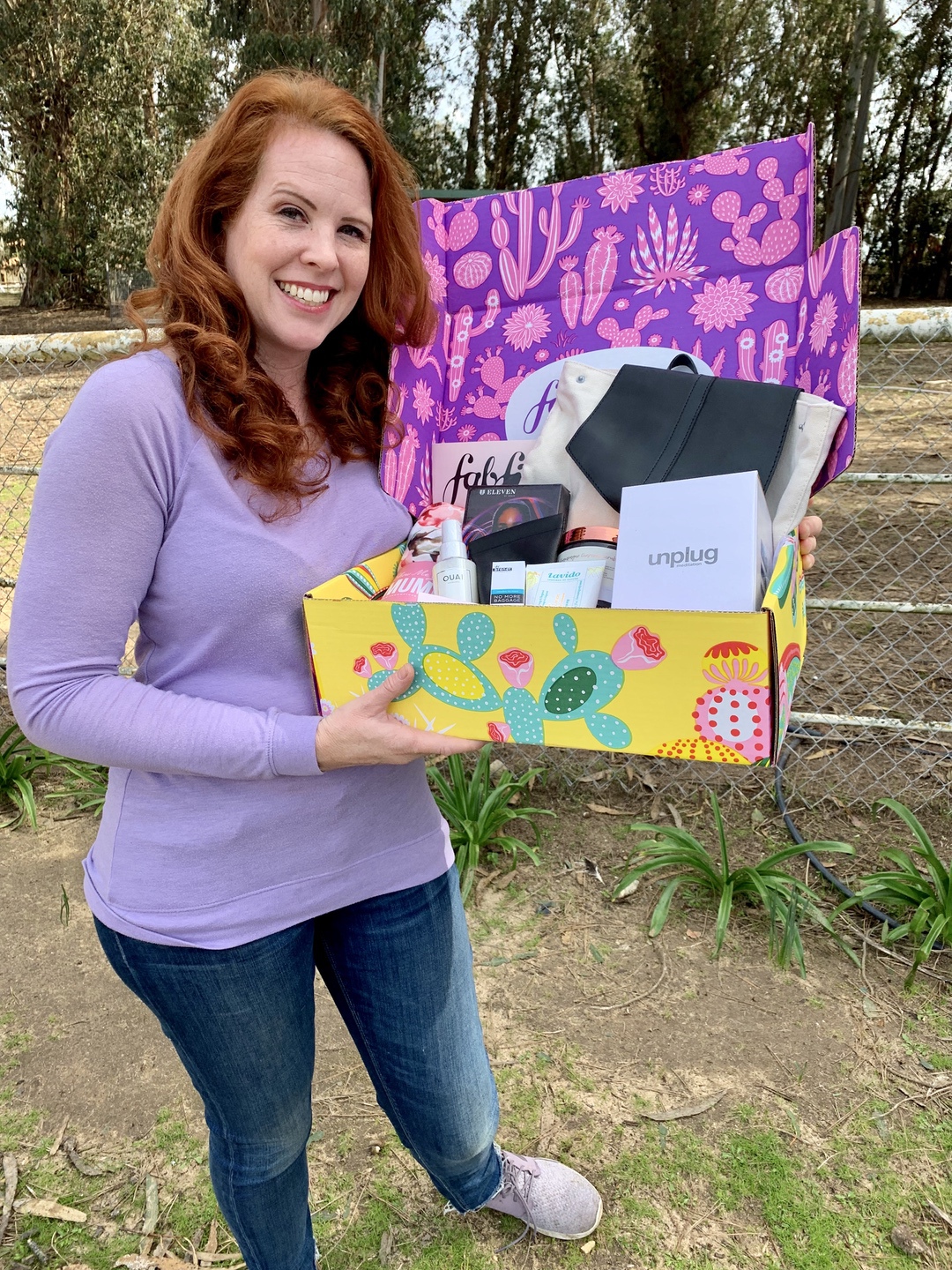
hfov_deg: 53.1
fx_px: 953
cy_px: 635
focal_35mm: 26
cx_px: 476
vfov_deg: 67.3
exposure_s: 1/570
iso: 25
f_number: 1.8
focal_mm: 4.25
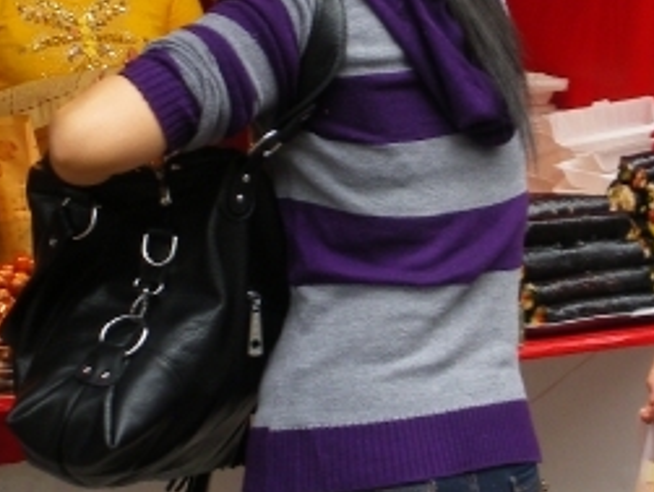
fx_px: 2800
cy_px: 104
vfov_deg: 10.0
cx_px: 417
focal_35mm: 148
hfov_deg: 13.3
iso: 125
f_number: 4.6
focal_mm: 11.1
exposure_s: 1/60
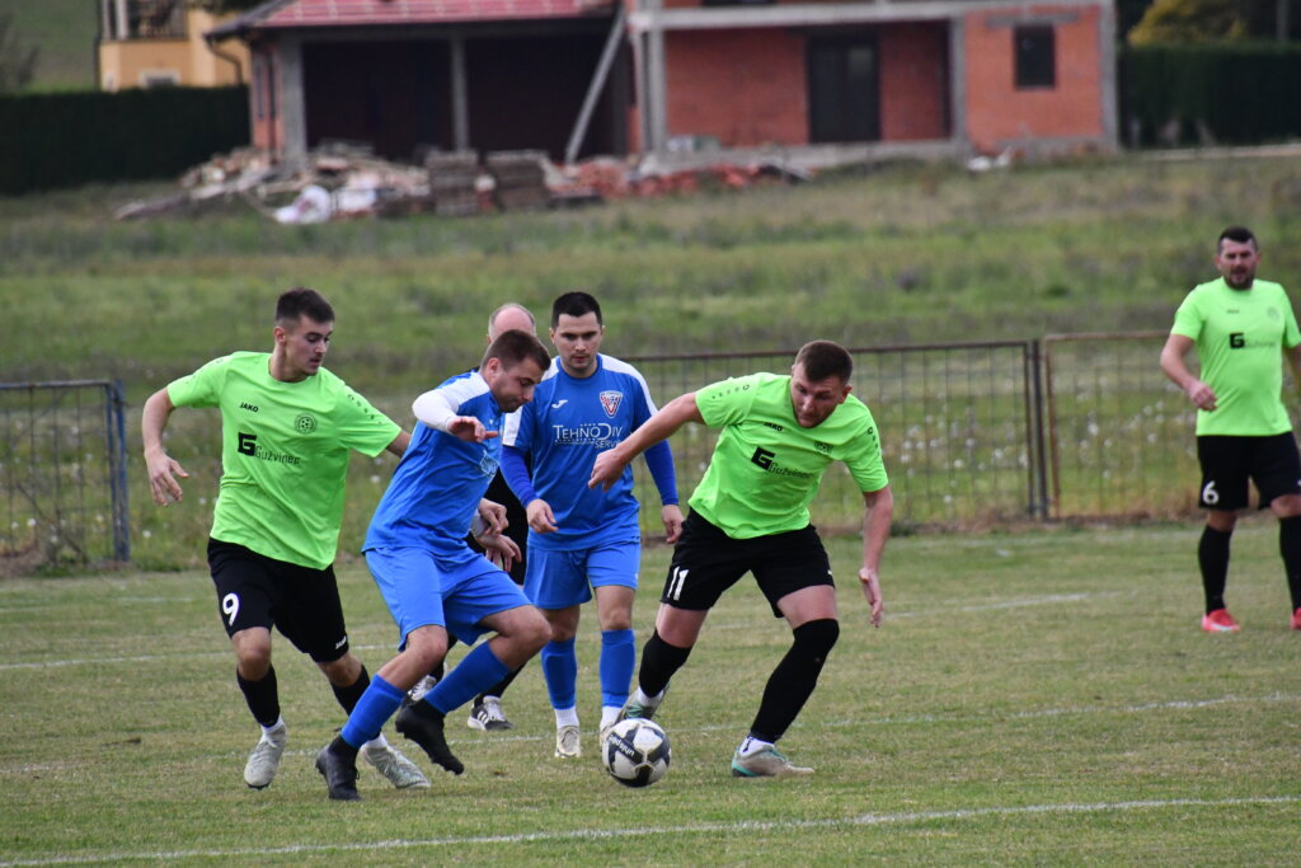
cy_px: 434
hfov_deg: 3.9
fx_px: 18974
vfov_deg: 2.6
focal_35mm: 525
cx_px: 650
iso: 3200
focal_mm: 350
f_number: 8
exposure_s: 1/4000
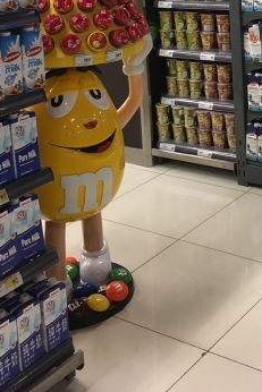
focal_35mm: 61
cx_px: 259
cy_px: 1
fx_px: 665
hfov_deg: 21.5
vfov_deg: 30.6
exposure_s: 1/17
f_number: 2.2
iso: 40
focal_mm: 4.15
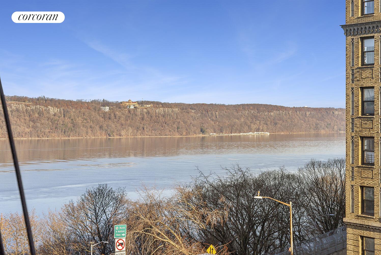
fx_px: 741
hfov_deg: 28.8
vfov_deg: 19.5
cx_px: 190
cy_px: 128
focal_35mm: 70
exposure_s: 1/1250
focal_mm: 70
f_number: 9
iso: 800
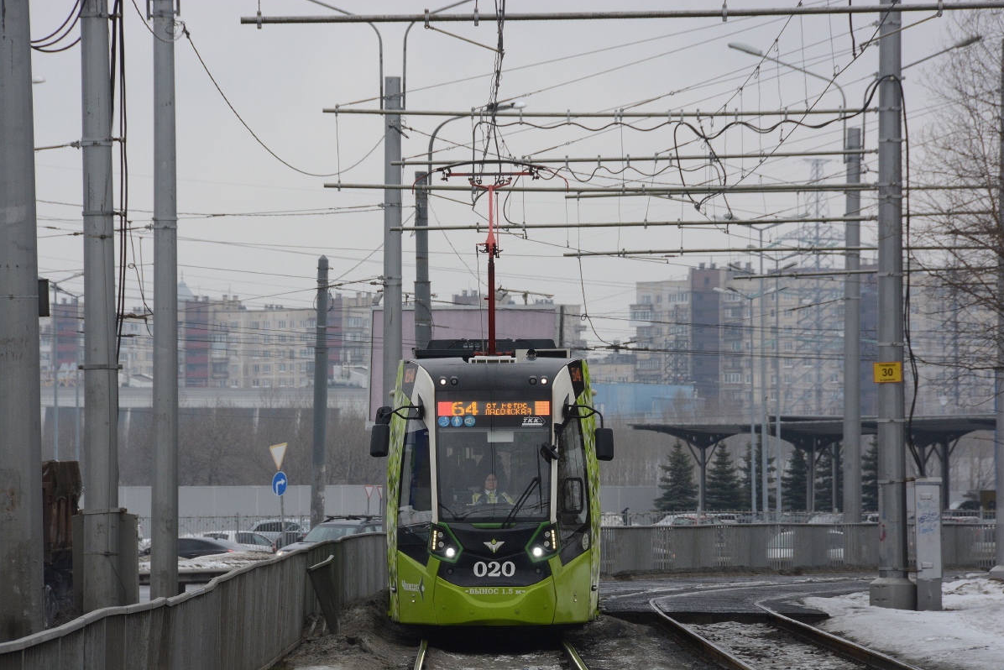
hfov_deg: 6.8
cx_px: 503
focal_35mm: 301
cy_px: 335
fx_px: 8396
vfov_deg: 4.6
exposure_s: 1/320
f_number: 11
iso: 640
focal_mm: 200
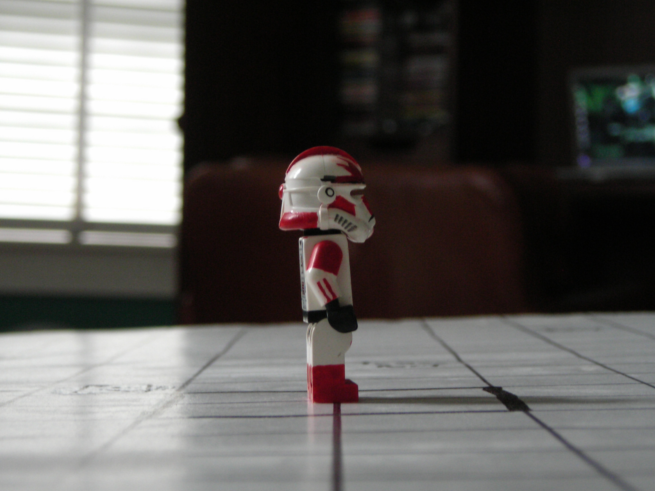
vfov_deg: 14.6
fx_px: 1911
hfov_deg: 19.5
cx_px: 331
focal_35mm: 101
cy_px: 251
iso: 200
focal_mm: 14.8
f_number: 4.6
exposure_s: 1/6.5
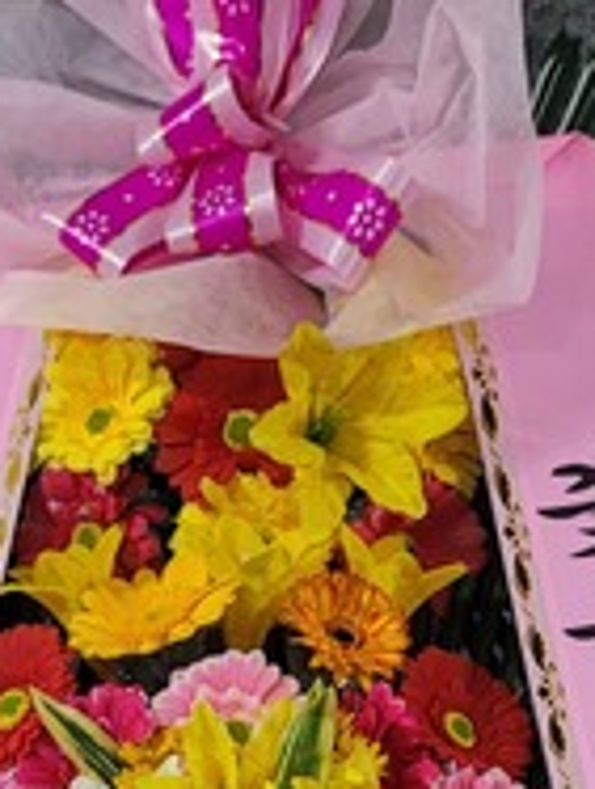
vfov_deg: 15.3
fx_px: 2535
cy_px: 1409
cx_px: 262
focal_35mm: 111
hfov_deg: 13.4
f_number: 1.8
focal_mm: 5.4
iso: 200
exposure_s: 1/40
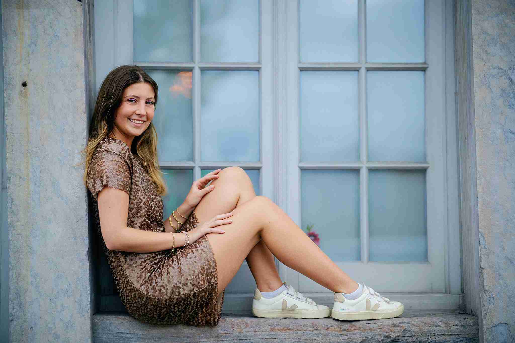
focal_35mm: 85
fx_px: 1216
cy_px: 172
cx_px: 258
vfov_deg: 16.1
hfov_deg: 23.9
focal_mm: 85
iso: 640
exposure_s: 1/400
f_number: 1.4
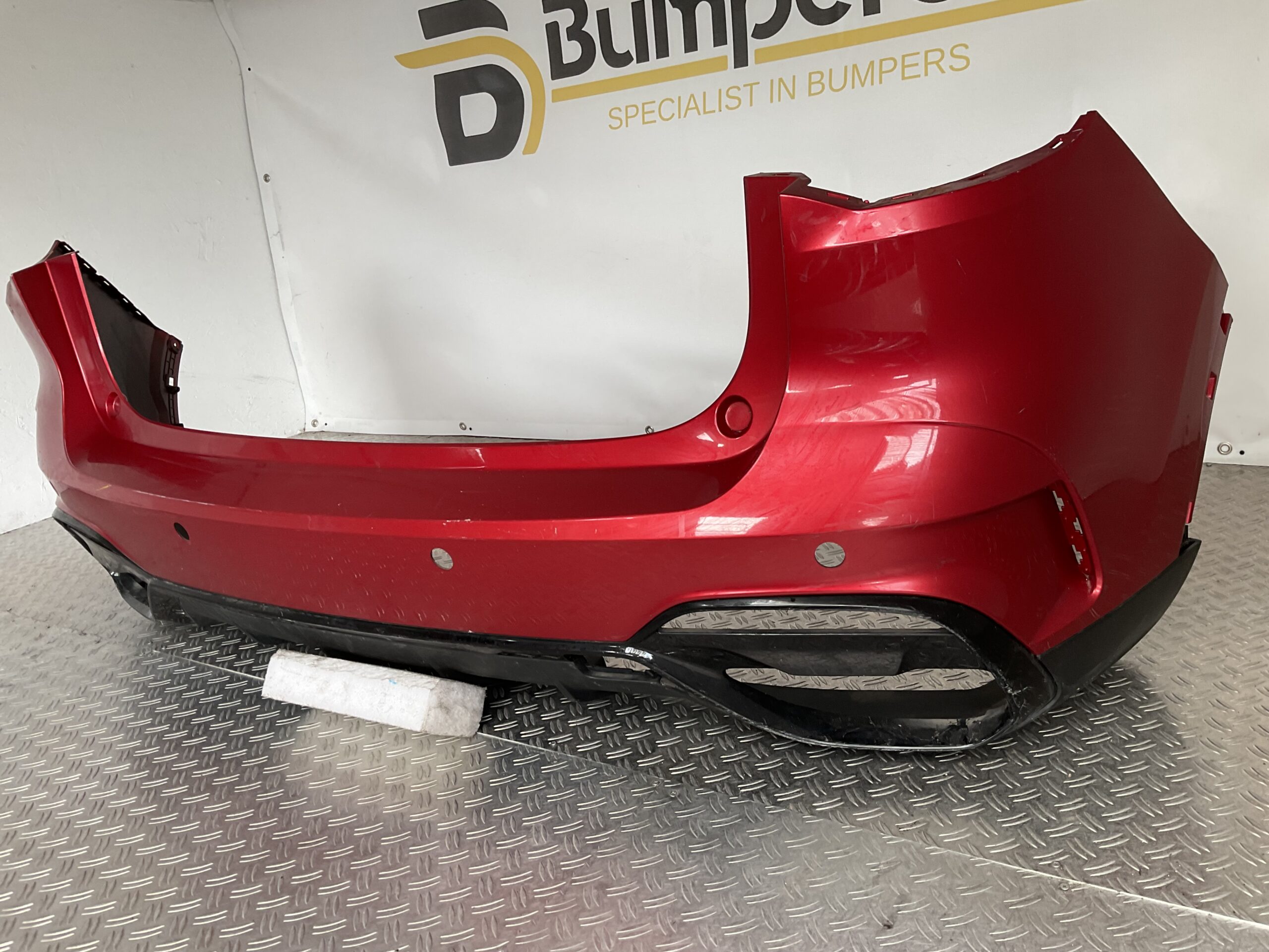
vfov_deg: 48.2
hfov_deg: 61.7
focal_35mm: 29
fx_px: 1063
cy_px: 476
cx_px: 634
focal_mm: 3
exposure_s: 1/100
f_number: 1.8
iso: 32
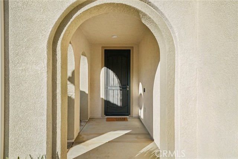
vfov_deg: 53.1
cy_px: 80
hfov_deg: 73.8
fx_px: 159
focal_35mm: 24
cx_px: 119
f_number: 8
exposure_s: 1/160
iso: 100
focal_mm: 24
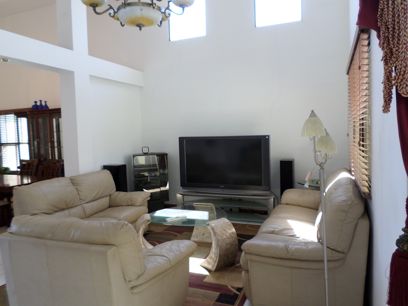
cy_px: 153
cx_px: 204
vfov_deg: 54.9
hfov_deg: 69.4
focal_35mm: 25
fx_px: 295
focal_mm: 4.5
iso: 100
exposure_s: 1/30
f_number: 2.5
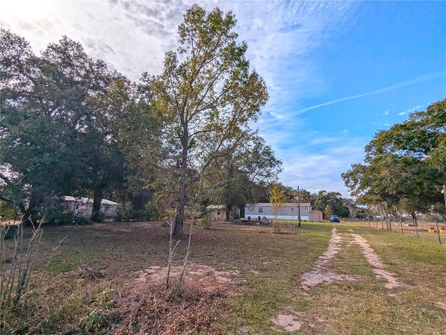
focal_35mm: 16
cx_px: 223
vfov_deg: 78.2
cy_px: 168
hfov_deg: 94.4
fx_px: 206
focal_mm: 2.35
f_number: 2.2
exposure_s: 1/5464
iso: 34
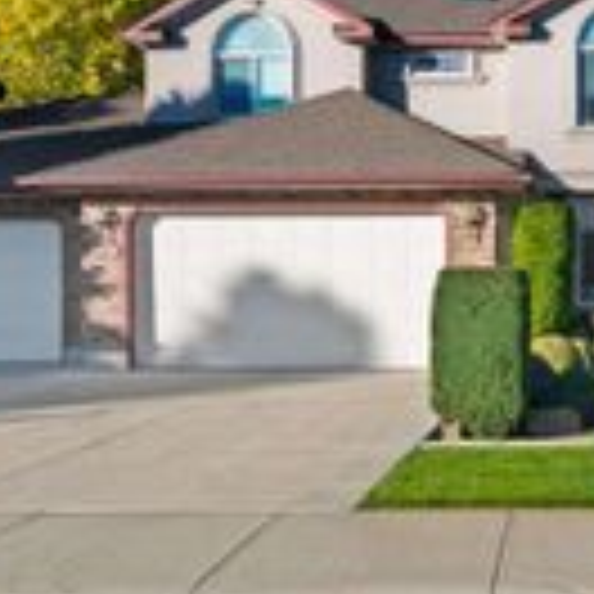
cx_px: 558
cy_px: 299
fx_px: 874
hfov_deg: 34.9
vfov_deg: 37.6
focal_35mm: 45
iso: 100
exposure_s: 1/50
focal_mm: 14
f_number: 9
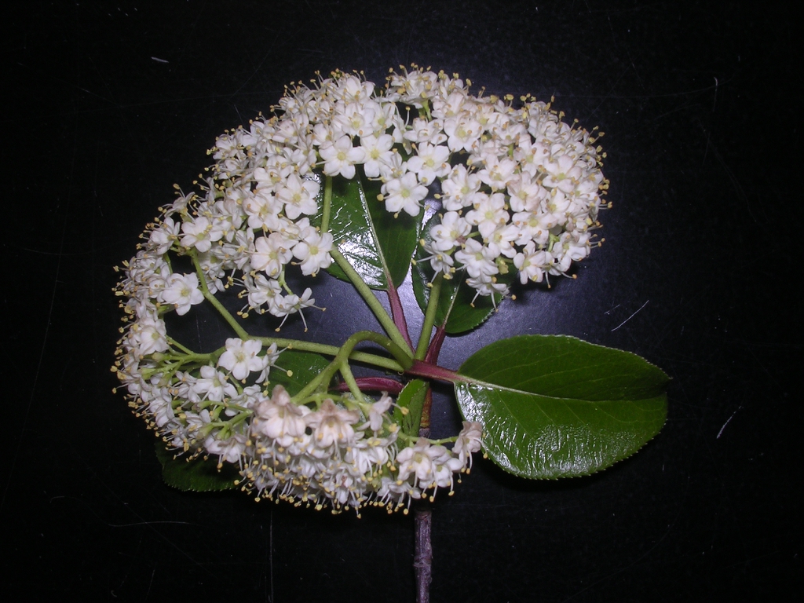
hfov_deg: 49.0
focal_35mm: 38
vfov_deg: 37.7
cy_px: 302
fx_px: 883
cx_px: 402
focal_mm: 5.8
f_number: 5.6
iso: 100
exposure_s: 1/60.1
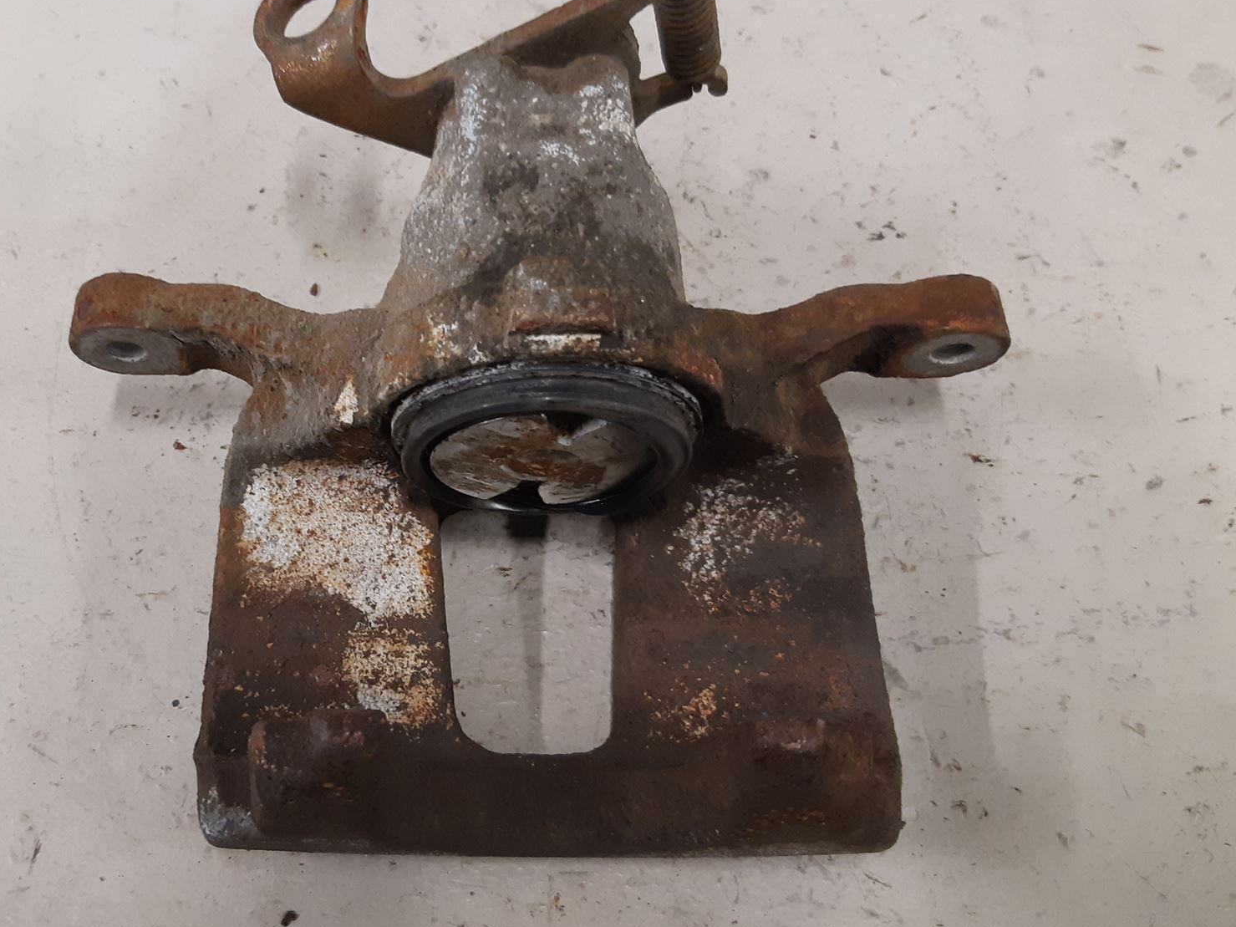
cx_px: 394
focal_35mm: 36
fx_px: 1285
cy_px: 429
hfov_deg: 50.3
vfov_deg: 39.6
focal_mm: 3.93
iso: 250
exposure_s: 1/50
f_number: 1.7
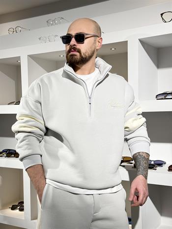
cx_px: 86
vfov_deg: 39.6
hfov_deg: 30.3
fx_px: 318
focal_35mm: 48
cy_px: 114
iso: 64
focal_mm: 6.76
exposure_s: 1/154
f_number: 1.78
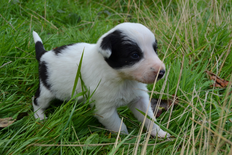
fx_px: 300
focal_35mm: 46
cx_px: 116
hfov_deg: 42.3
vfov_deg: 28.9
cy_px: 78
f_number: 7.1
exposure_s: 1/200
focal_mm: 31
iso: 200
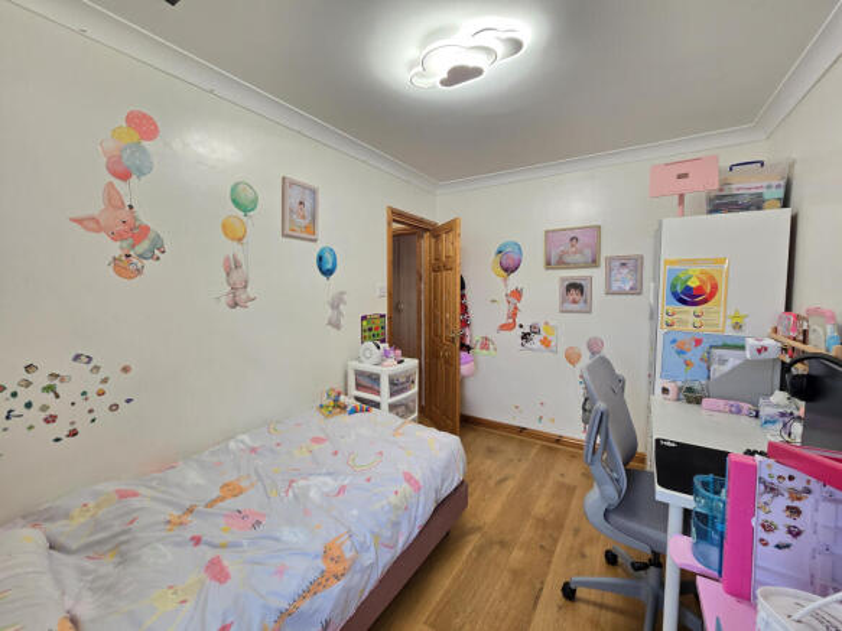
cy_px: 316
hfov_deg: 106.2
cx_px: 421
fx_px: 316
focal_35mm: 13
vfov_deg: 89.9
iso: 100
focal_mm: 2.2
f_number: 2.2
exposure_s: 1/50
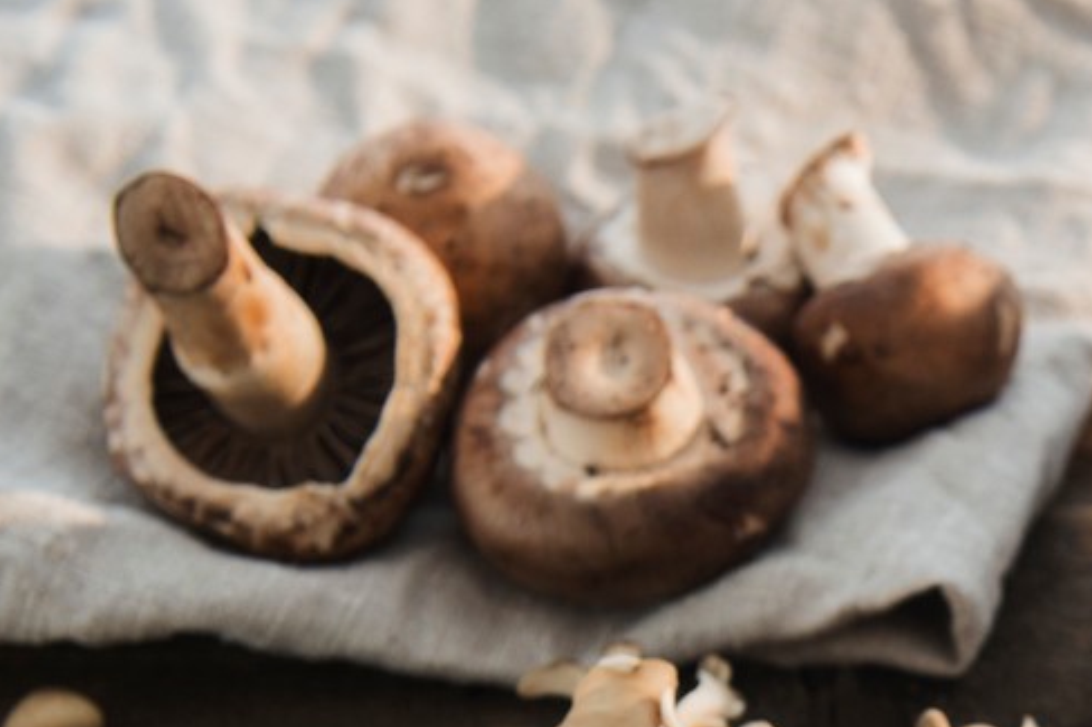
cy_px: 822
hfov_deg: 16.1
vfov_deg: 11.0
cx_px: 1271
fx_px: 3730
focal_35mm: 123
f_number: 5
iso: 640
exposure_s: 1/160
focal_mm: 48
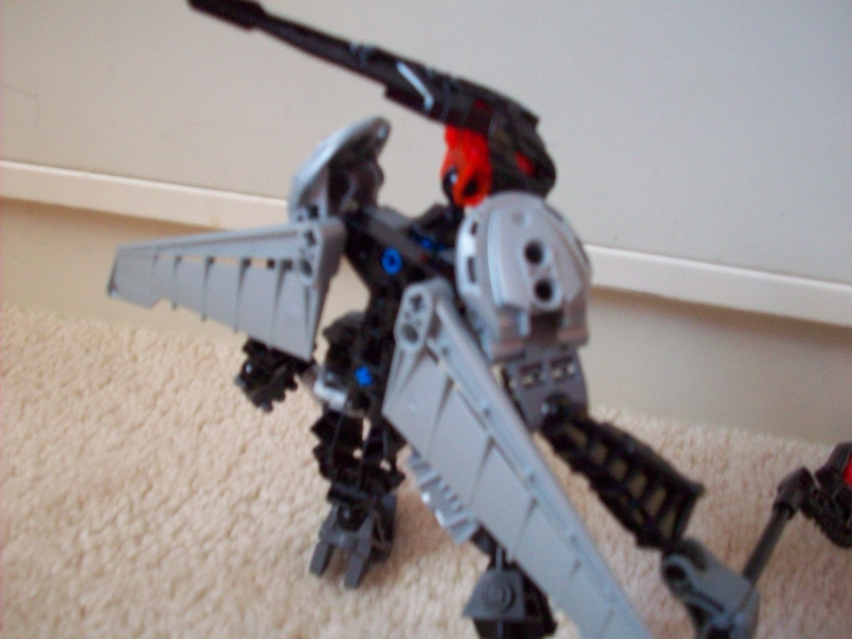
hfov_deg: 50.1
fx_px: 911
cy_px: 320
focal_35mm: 37
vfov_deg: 38.7
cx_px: 426
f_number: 2.8
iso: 200
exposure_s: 1/8
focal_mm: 6.2
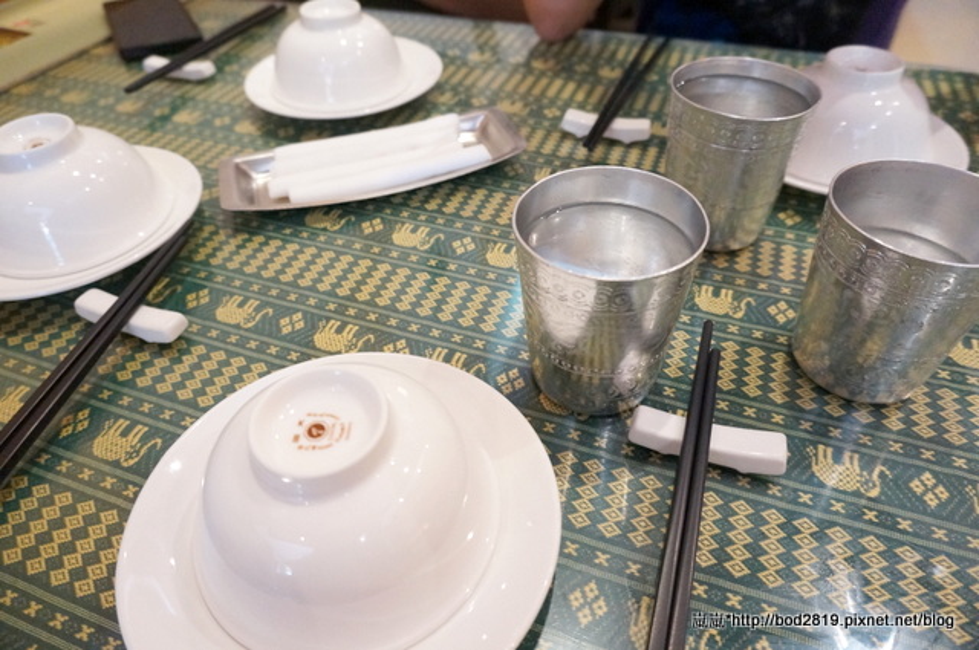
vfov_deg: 53.0
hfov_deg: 73.8
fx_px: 652
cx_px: 490
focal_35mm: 24
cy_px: 325
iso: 3200
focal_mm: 16
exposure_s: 1/60
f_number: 4
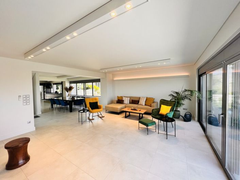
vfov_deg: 89.9
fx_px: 90
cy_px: 90
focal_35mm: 13
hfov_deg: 106.2
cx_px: 120
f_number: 1.8
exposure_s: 1/99
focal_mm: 1.57
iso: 40
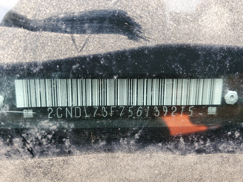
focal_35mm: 26
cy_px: 91
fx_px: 183
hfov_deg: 67.3
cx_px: 122
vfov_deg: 53.1
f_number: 1.5
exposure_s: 1/60.2
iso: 135
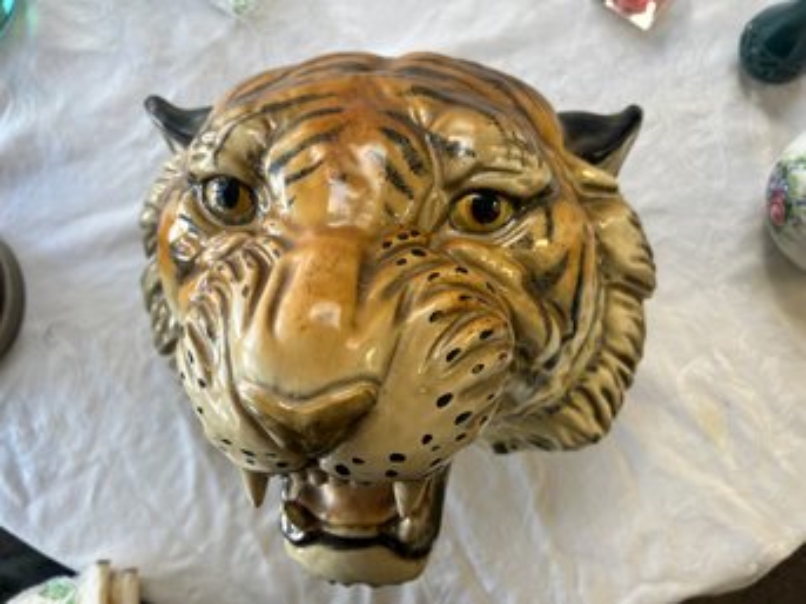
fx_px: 605
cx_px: 403
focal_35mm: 26
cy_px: 302
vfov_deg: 53.0
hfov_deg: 67.3
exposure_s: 1/120
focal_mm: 5.7
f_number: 1.5
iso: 80
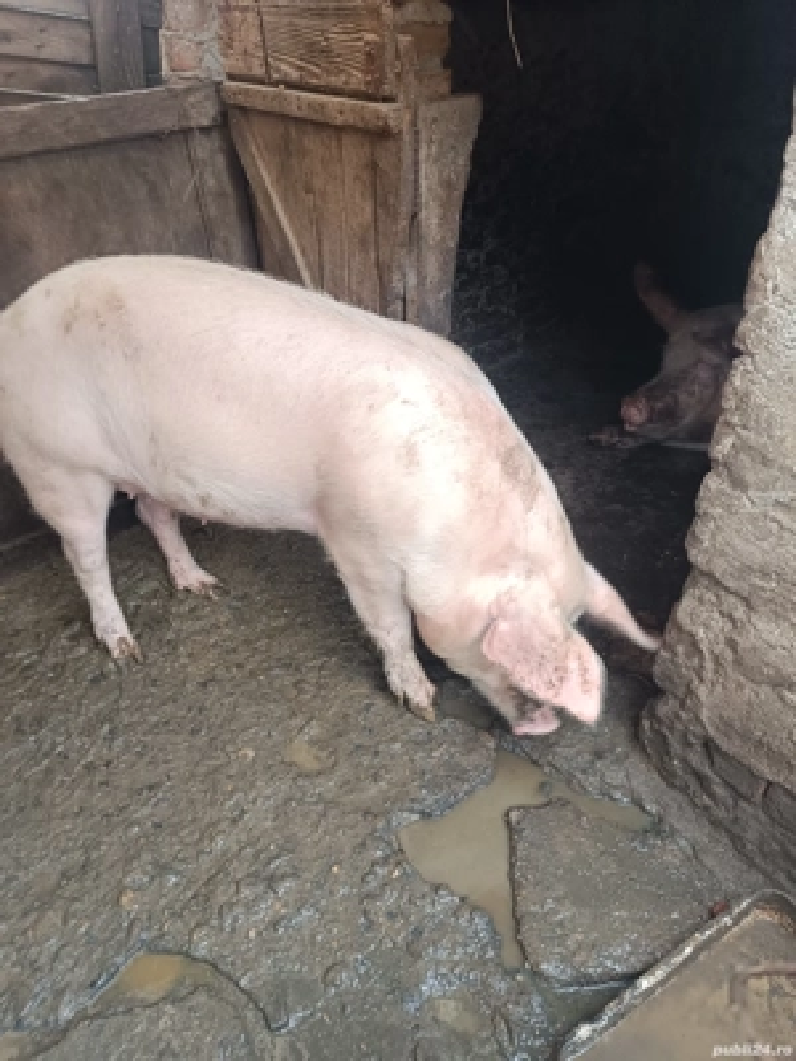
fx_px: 736
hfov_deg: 56.8
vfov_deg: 71.6
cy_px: 530
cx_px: 398
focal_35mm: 24
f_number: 1.88
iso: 339
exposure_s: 1/50.1
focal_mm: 5.59
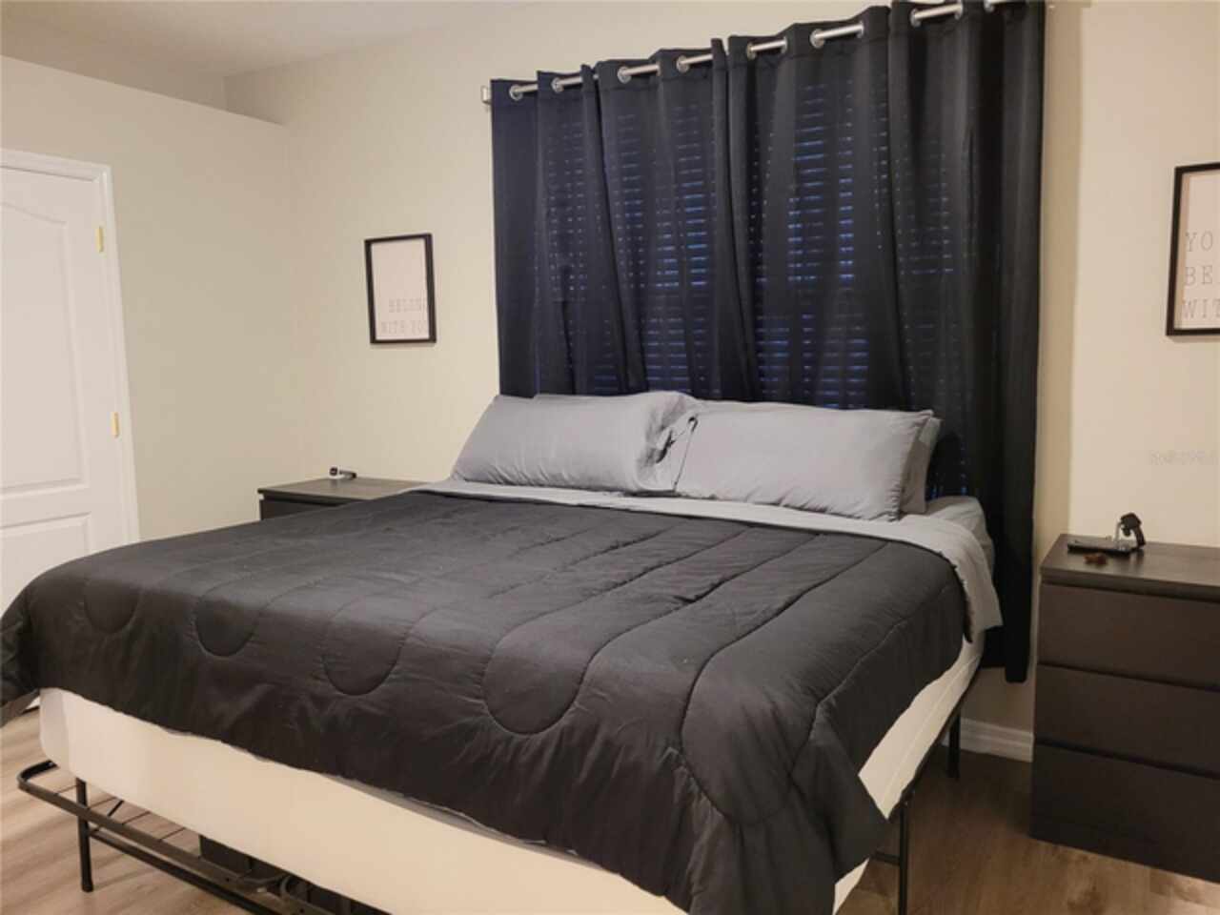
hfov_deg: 67.3
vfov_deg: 53.1
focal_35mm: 26
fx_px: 916
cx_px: 610
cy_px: 458
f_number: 1.8
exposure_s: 1/30
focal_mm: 5.4
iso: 640
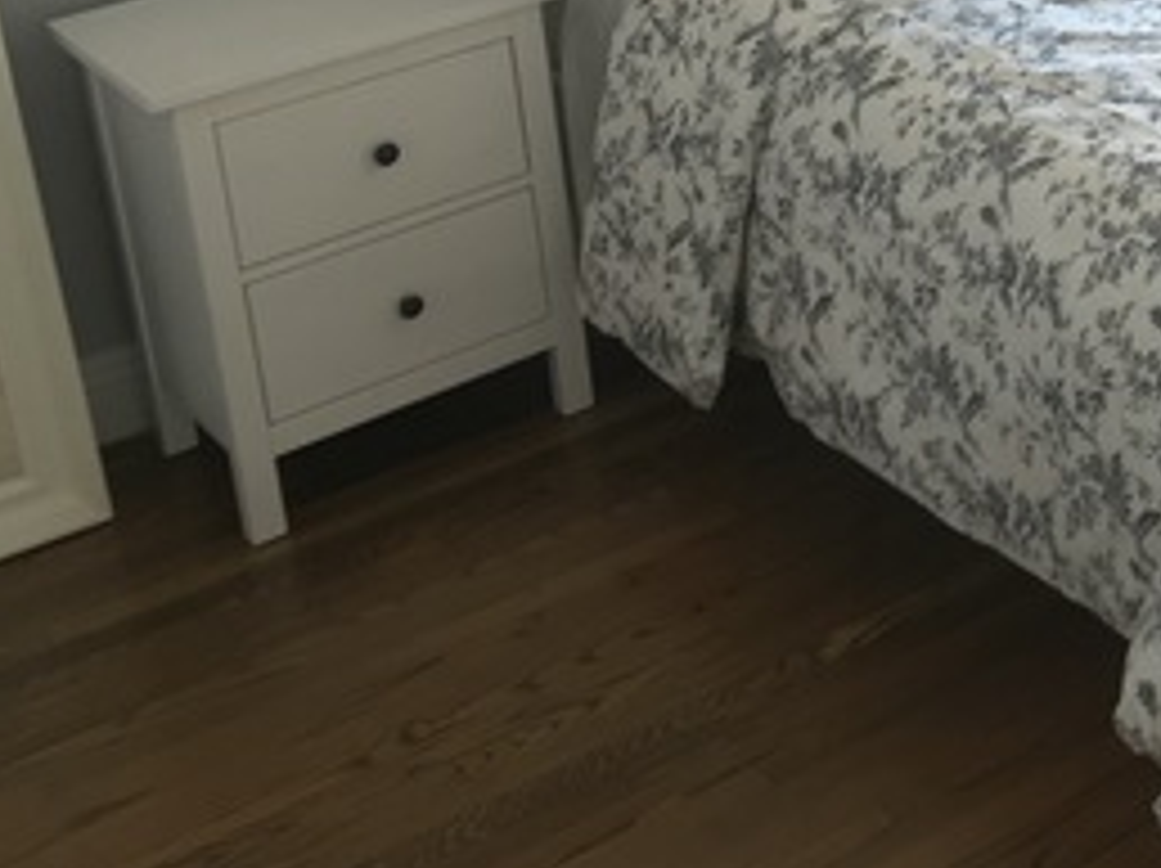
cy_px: -180
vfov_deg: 19.2
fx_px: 2413
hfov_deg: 24.3
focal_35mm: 72
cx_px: 1422
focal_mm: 4.15
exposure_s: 1/30
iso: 40
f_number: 2.2
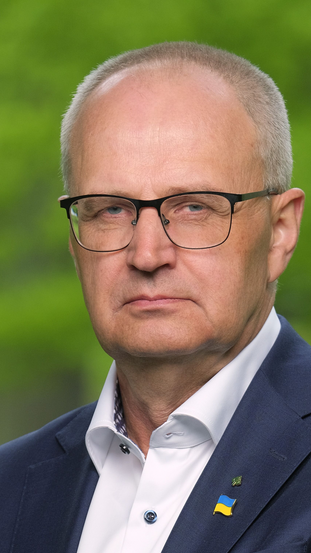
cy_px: 553
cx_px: 140
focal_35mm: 402
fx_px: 5893
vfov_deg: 5.4
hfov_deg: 3.0
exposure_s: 1/250
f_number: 4
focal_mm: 124.3
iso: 400
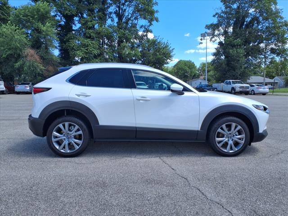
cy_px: 108
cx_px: 144
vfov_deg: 51.4
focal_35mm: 27
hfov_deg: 65.3
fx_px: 225
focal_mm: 3.58
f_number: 1.9
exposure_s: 1/1250
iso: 40
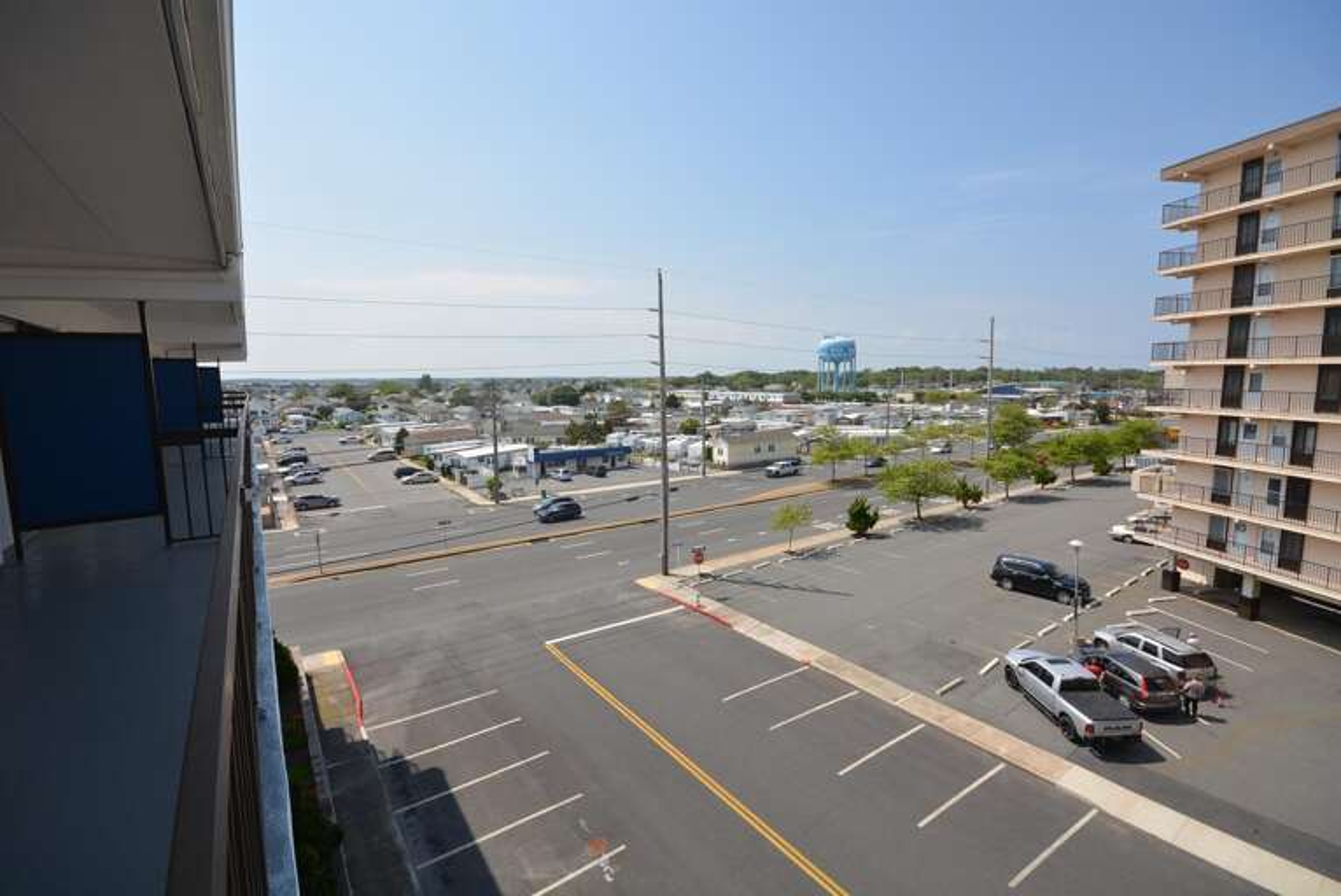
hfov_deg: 100.3
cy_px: 448
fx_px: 559
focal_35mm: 15
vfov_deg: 77.4
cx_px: 670
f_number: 9.5
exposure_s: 1/200
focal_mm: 10
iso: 100
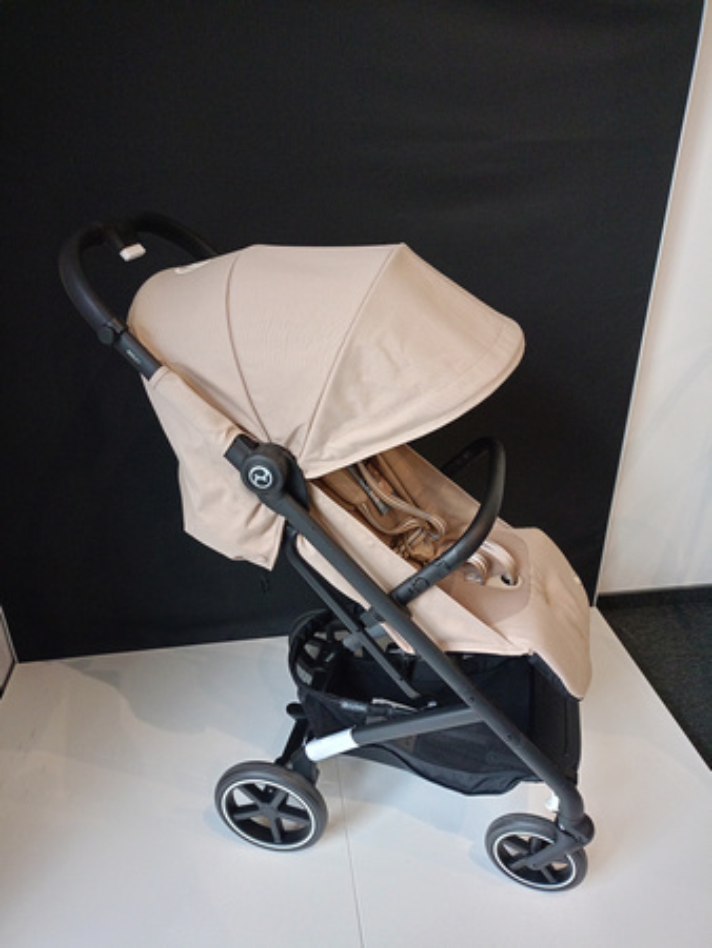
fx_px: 767
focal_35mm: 28
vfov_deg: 63.4
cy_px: 474
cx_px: 356
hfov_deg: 49.8
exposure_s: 1/50
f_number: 1.79
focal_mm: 4.7
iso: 793
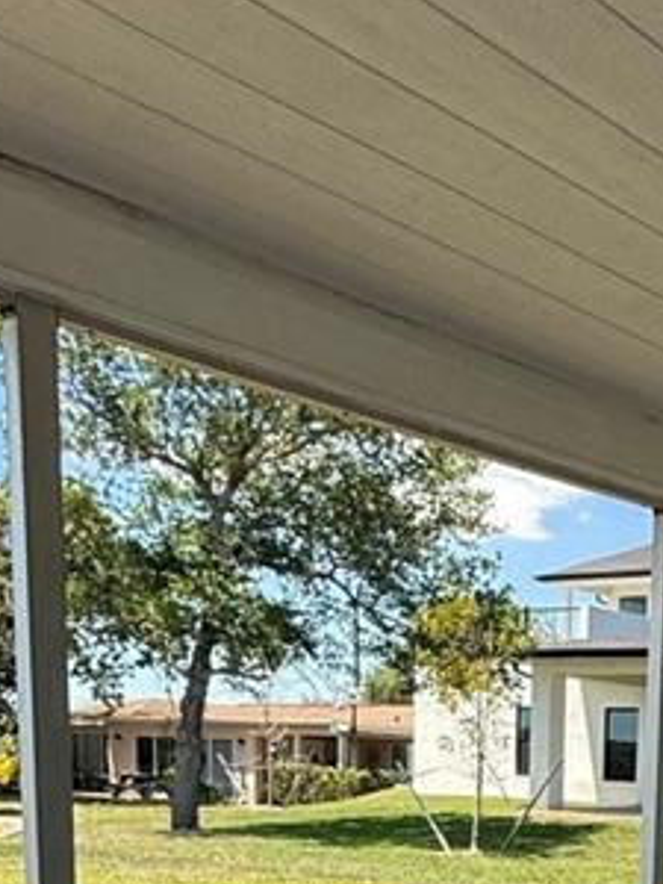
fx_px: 1430
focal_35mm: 56
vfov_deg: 29.7
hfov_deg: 24.5
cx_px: 716
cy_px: 1046
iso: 50
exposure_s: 1/347
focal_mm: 2.22
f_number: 2.2
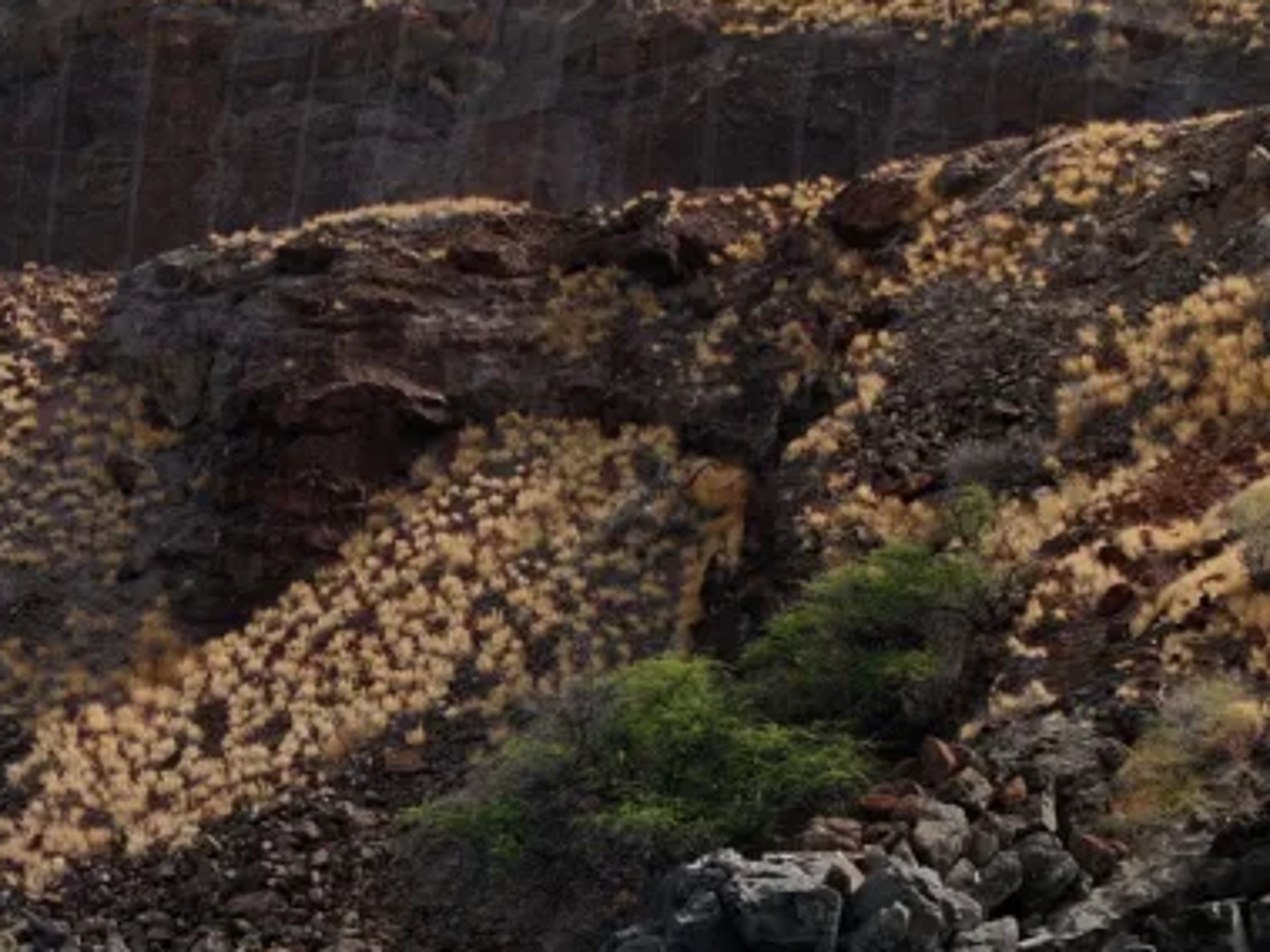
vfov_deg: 7.8
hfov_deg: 10.3
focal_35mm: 189
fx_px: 6932
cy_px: 1093
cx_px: -124
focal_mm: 19.35
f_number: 2.8
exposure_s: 1/200
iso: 100
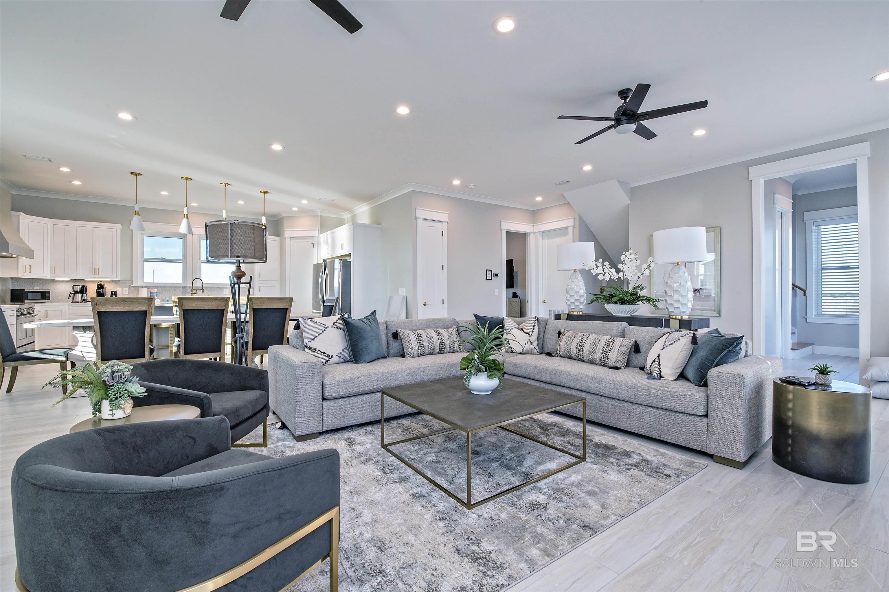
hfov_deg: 100.4
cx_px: 444
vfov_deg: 77.3
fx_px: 370
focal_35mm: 15
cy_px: 296
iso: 500
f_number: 16
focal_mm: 15
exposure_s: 1/10
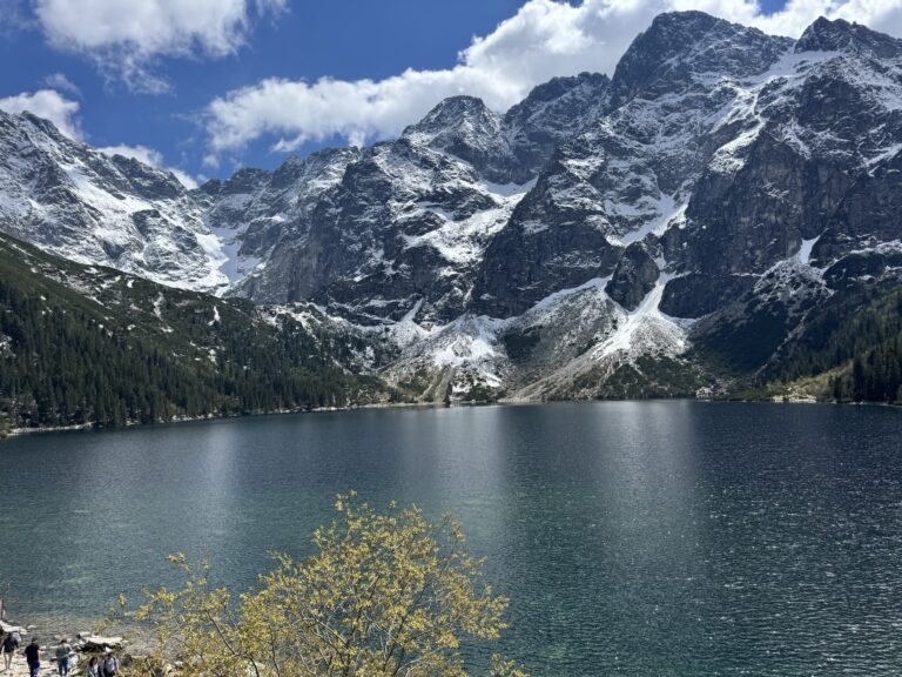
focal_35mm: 24
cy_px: 338
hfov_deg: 71.6
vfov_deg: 56.8
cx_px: 451
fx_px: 625
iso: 80
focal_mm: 6.76
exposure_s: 1/5814
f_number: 1.78
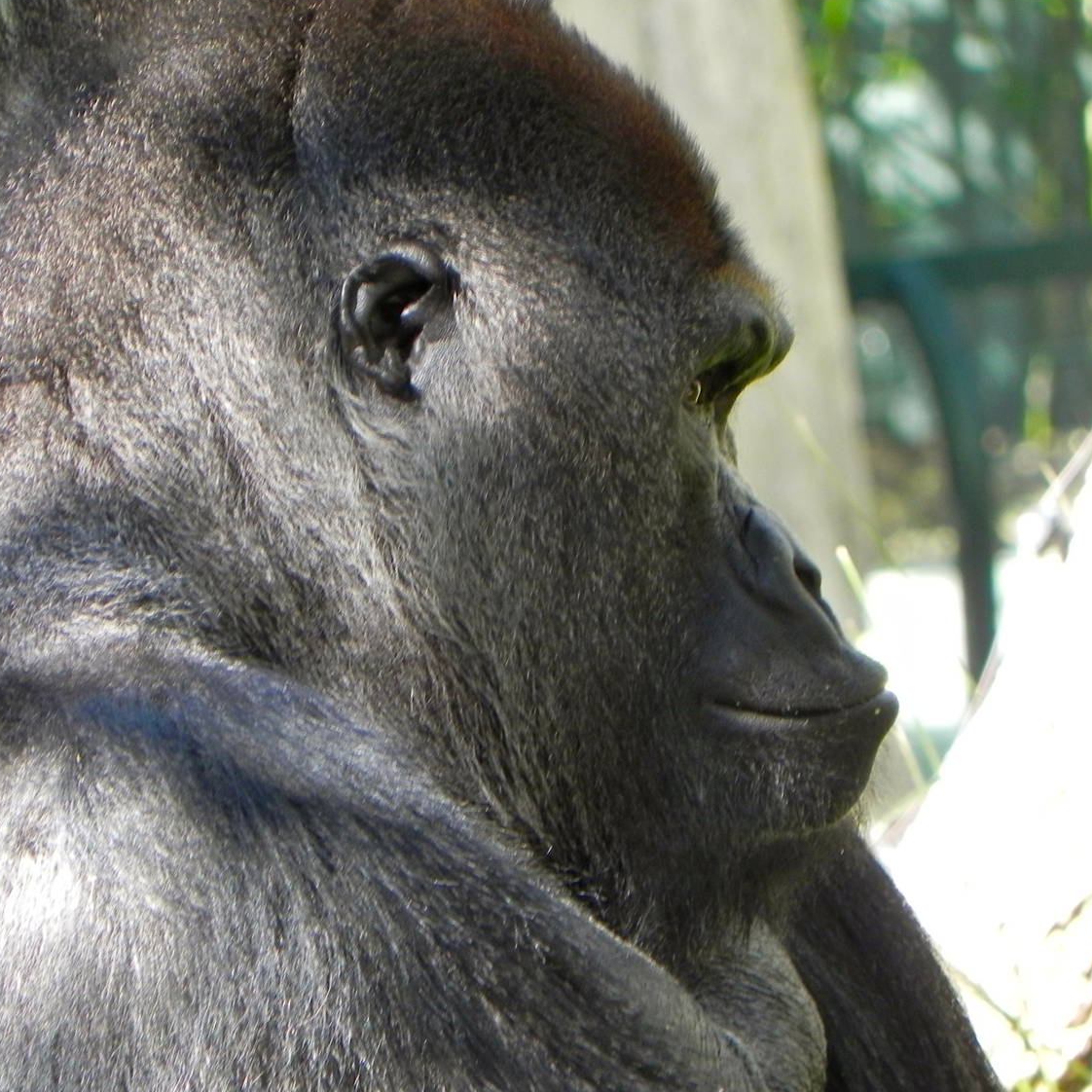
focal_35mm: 693
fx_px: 24733
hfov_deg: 2.5
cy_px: 570
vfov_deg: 2.5
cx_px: 447
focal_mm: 97.8
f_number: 5
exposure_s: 1/60
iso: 210
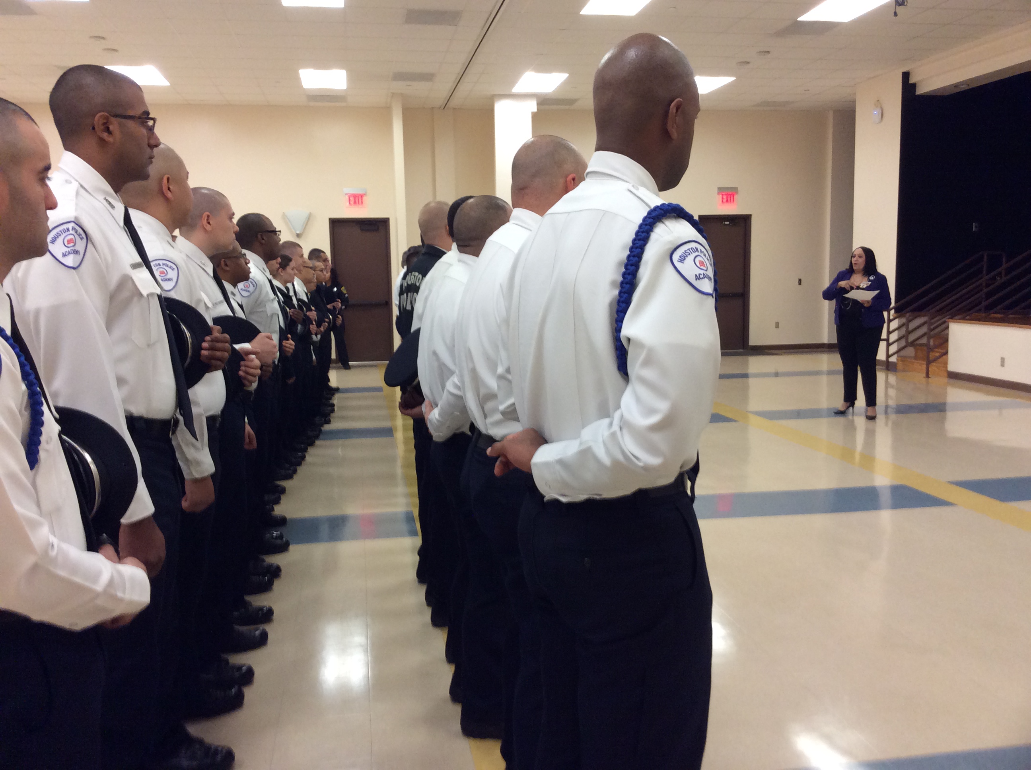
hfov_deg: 56.9
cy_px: 385
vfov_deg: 44.1
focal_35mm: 32
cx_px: 516
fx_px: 952
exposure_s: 1/24
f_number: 2.4
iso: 100
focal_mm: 3.3
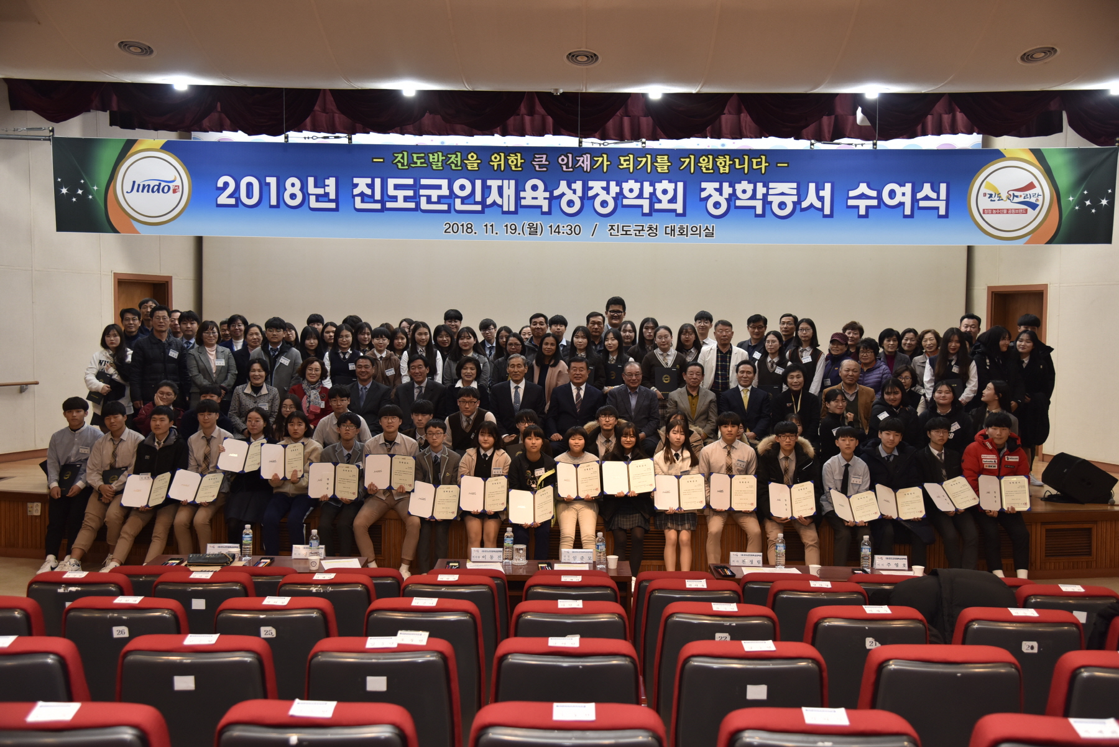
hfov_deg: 50.7
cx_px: 560
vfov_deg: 35.1
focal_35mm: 38
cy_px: 374
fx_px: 1181
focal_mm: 38
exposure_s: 1/125
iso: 800
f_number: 4
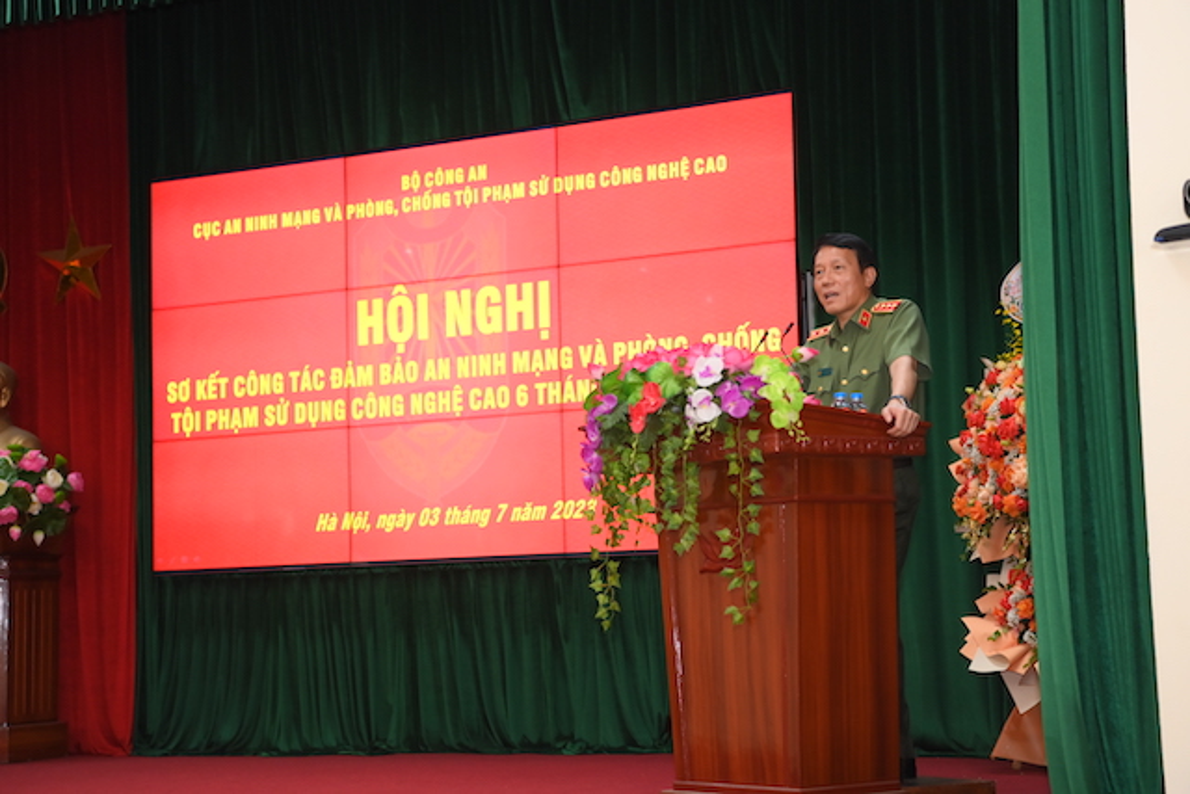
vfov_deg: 19.5
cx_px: 595
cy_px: 397
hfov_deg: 28.8
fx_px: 2314
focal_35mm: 70
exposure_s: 1/160
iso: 1250
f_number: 3.5
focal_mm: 70
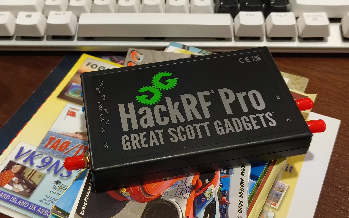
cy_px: 106
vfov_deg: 24.0
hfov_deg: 37.5
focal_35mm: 54
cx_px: 172
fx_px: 514
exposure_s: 1/50
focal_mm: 5.56
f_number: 1.87
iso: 2183
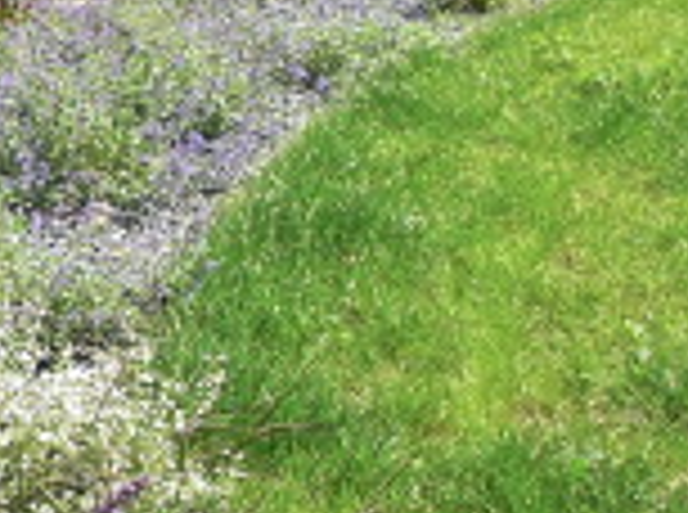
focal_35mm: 151
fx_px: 2994
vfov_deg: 9.8
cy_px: 243
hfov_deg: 11.9
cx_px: -607
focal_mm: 6.3
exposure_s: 1/500
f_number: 2.8
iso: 50
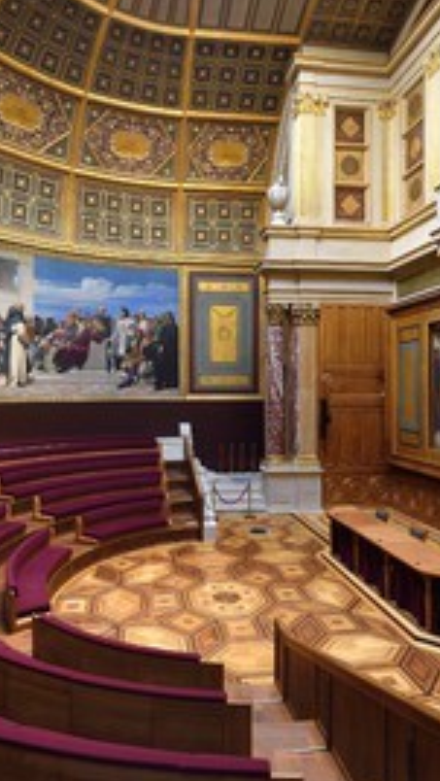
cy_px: 385
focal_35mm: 23
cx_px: 195
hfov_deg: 49.5
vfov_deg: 78.7
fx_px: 476
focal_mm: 14
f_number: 7.1
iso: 800
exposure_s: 1/13
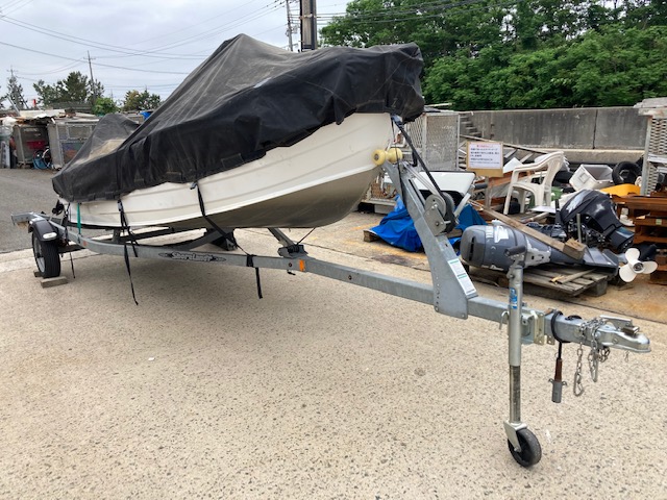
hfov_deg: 63.4
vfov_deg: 49.7
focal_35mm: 28
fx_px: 540
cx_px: 334
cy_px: 250
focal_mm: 3.99
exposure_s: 1/132
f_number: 1.8
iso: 20
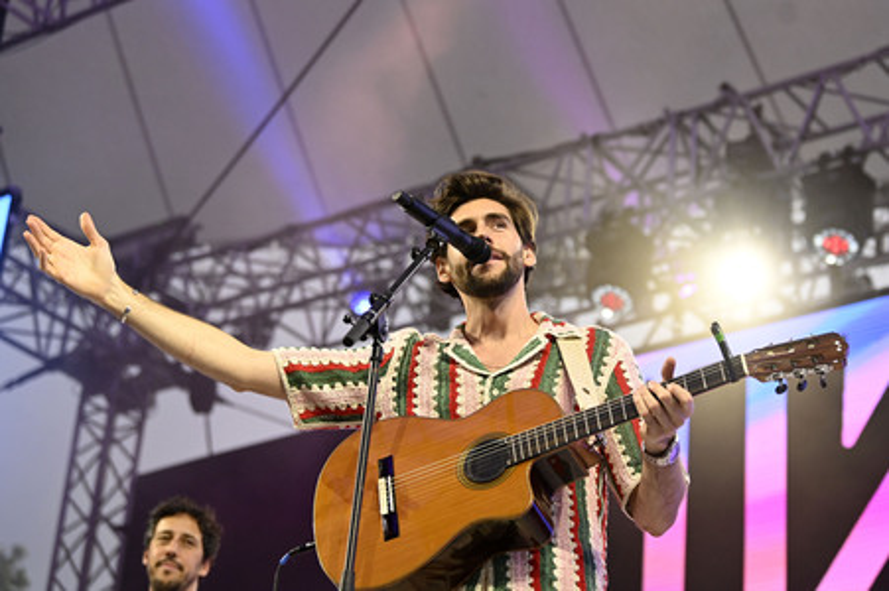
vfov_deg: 18.9
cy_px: 296
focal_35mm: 72
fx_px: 1777
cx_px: 444
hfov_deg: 28.1
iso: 2000
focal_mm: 72
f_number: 3.5
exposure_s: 1/2000
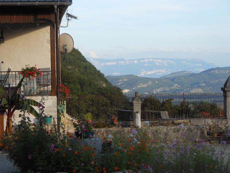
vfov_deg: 14.8
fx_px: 664
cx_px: 108
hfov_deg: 19.6
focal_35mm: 100
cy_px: 95
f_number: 4.6
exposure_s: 1/200
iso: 80
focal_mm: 15.5
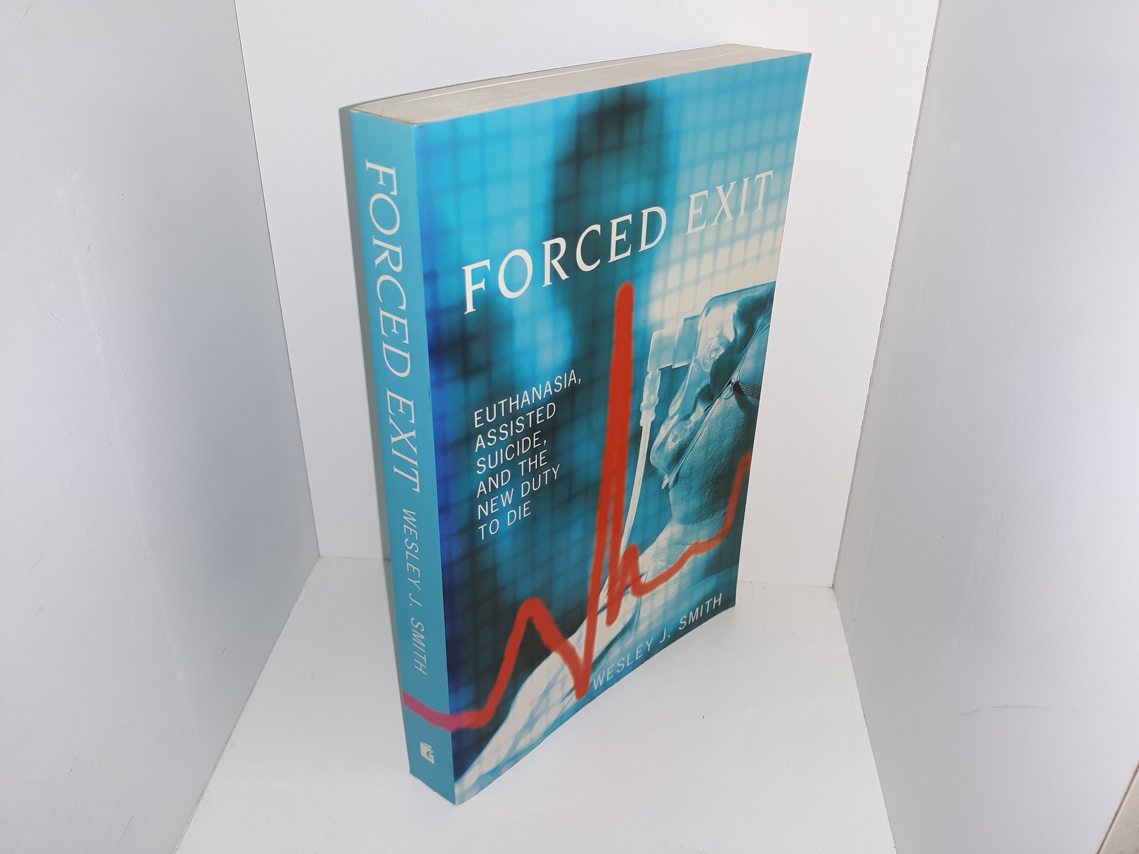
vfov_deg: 49.7
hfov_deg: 63.4
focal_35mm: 28
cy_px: 427
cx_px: 570
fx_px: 921
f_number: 1.7
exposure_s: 1/120
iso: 40
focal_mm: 3.7
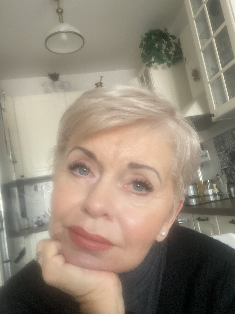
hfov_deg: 46.8
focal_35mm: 30
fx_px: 272
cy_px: 157
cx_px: 118
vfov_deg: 60.0
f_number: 2.2
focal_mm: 2.71
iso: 400
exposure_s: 1/41
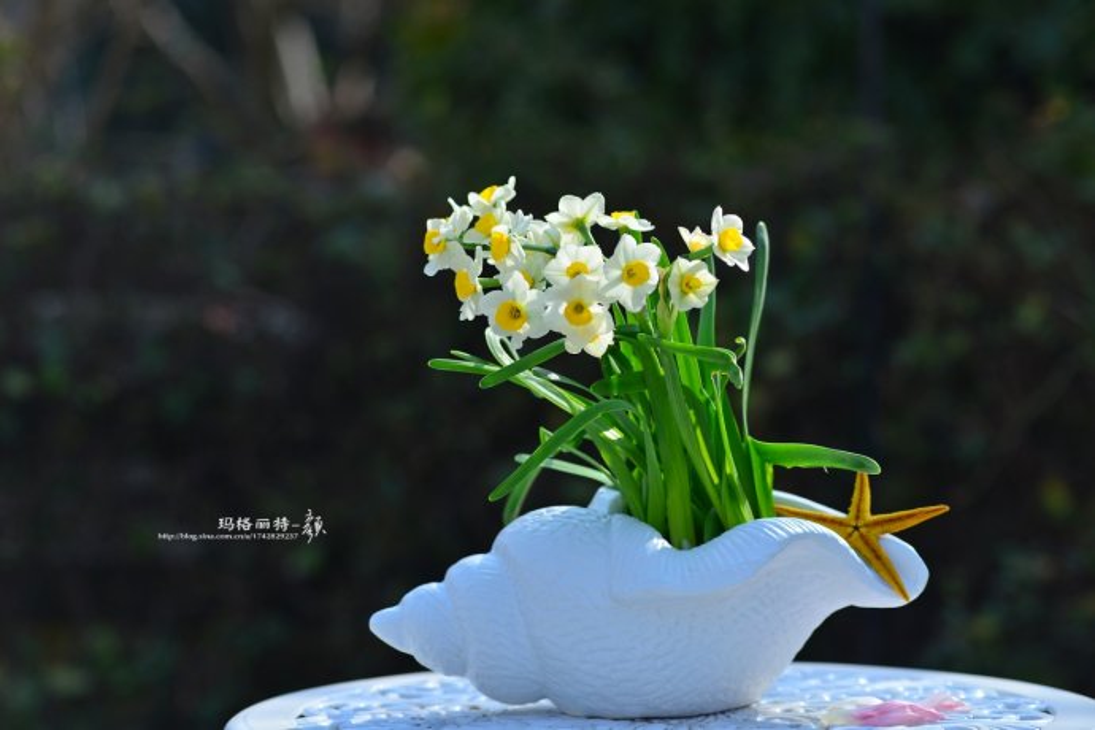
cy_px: 365
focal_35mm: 105
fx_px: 3194
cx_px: 548
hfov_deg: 19.5
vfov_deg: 13.0
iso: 200
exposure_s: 1/1250
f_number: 4.5
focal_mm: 105
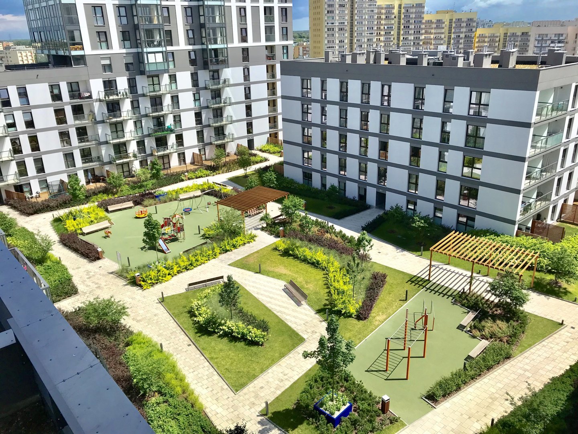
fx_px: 468
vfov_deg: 49.7
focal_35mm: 28
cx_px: 289
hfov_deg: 63.4
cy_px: 217
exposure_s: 1/3195
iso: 20
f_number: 1.8
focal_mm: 3.99
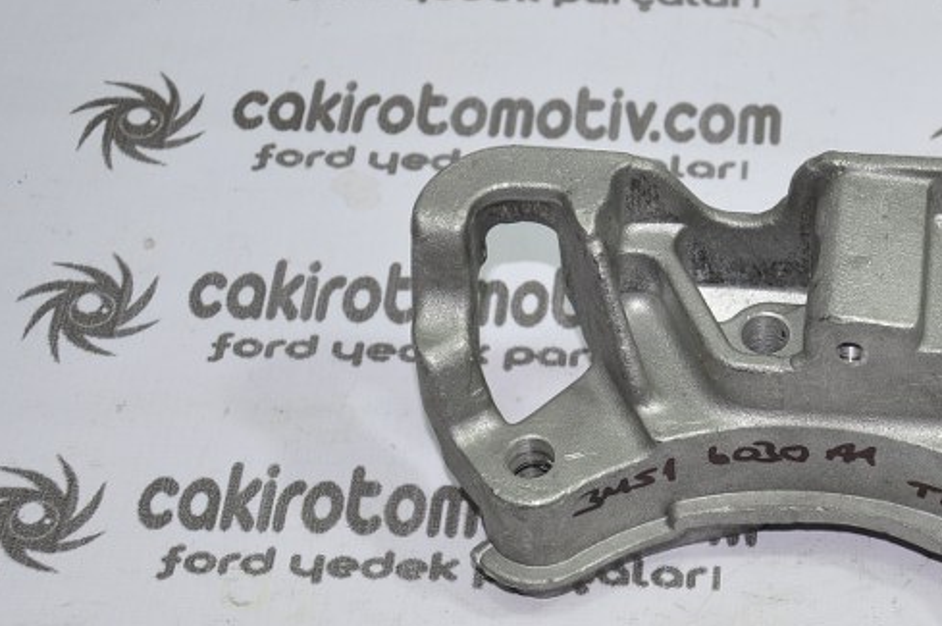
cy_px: 324
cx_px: 798
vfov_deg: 13.0
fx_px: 2745
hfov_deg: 19.2
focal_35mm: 105
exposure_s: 1/50
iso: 200
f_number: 5.6
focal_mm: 38
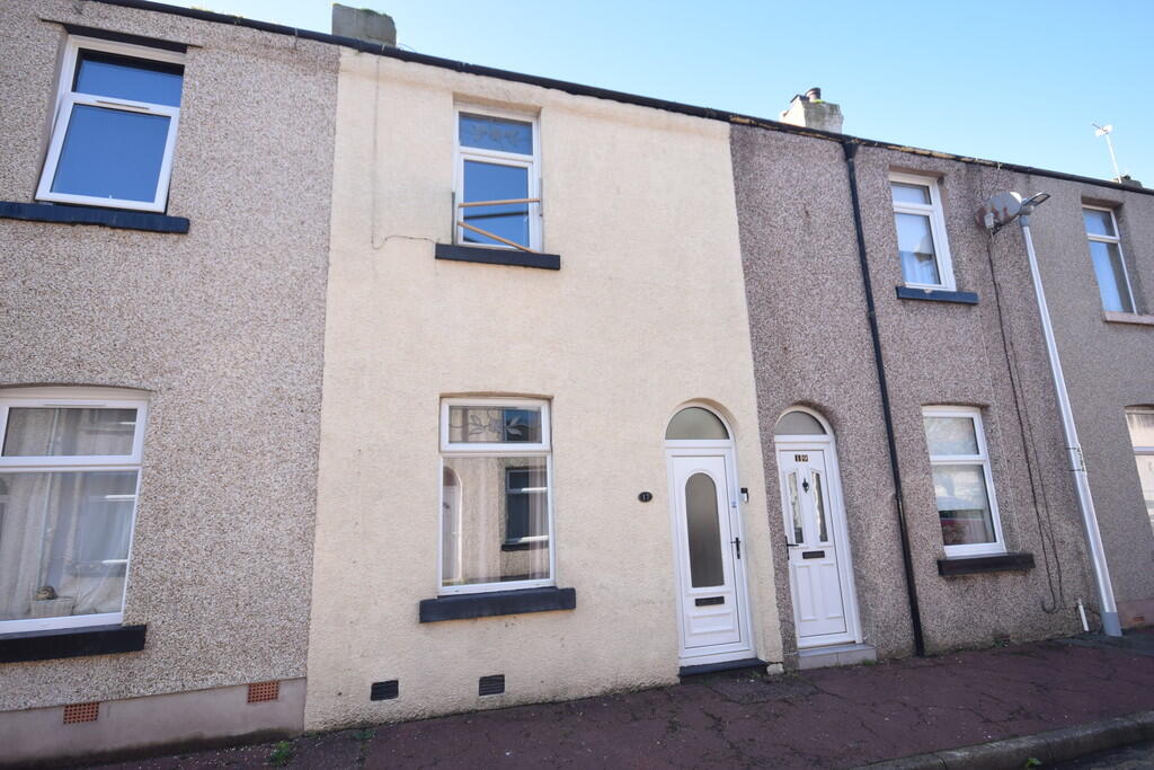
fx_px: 577
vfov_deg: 67.4
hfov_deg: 90.0
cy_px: 385
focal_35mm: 18
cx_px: 577
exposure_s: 1/250
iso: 400
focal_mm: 12
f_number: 8
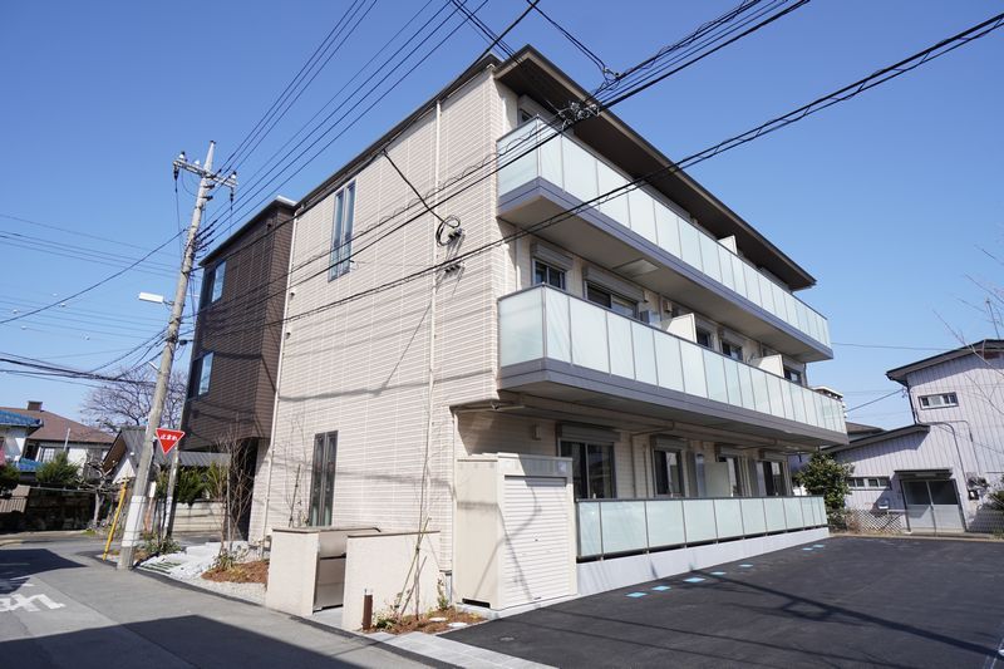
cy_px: 334
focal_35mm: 20
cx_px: 502
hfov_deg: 85.4
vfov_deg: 63.2
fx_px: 544
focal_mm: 13
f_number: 5.6
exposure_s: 1/400
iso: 100
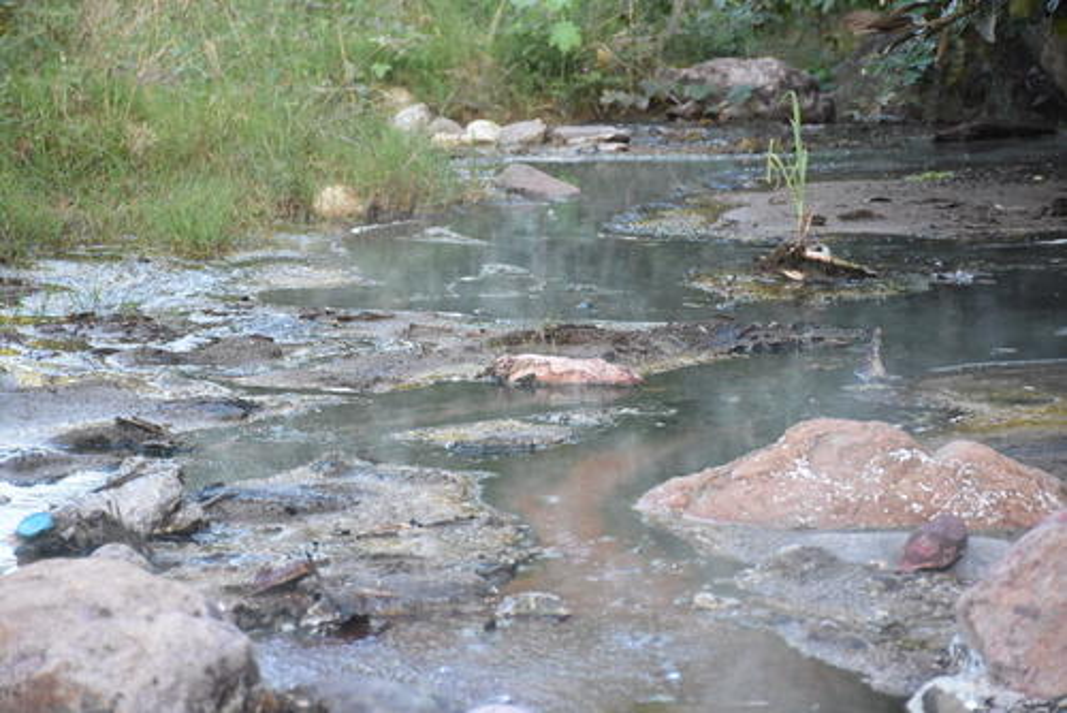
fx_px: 3559
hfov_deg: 17.1
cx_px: 534
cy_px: 356
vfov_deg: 11.4
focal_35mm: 120
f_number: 5.3
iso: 1600
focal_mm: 80
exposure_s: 1/400
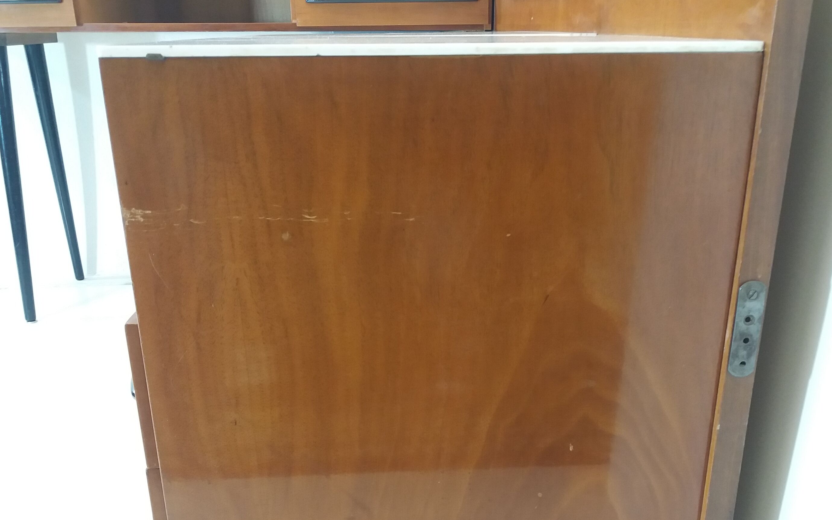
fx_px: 794
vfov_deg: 35.9
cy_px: 348
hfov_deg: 55.3
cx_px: 433
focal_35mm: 35
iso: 125
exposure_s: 1/33
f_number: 1.9
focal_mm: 3.7
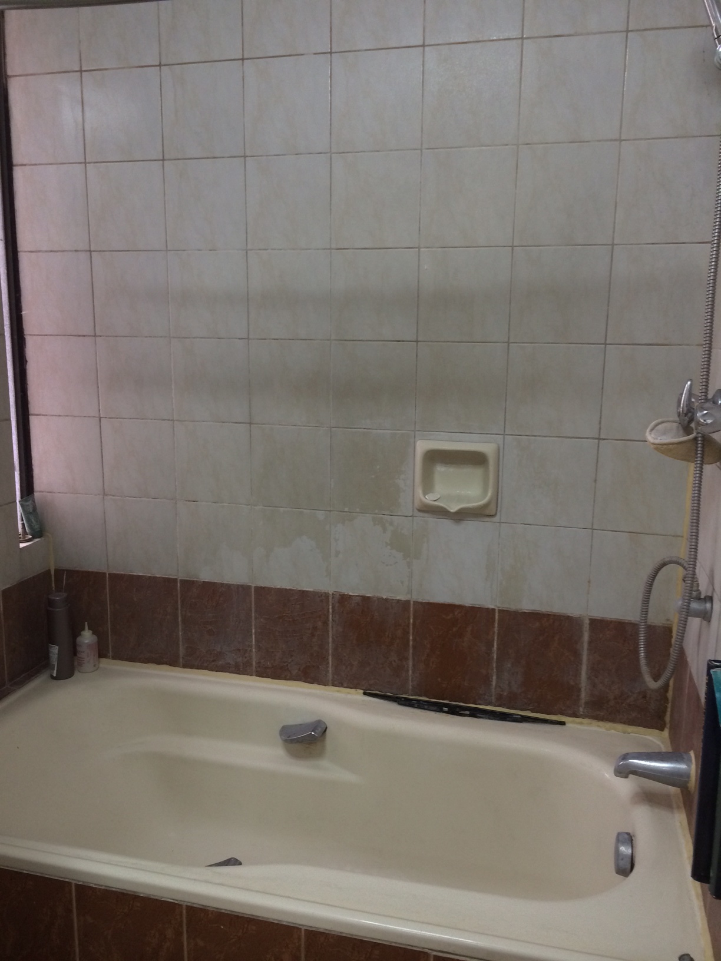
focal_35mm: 30
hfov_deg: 46.8
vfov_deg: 60.0
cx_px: 360
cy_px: 480
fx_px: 833
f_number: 2.2
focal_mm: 4.12
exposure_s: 1/30
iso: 160
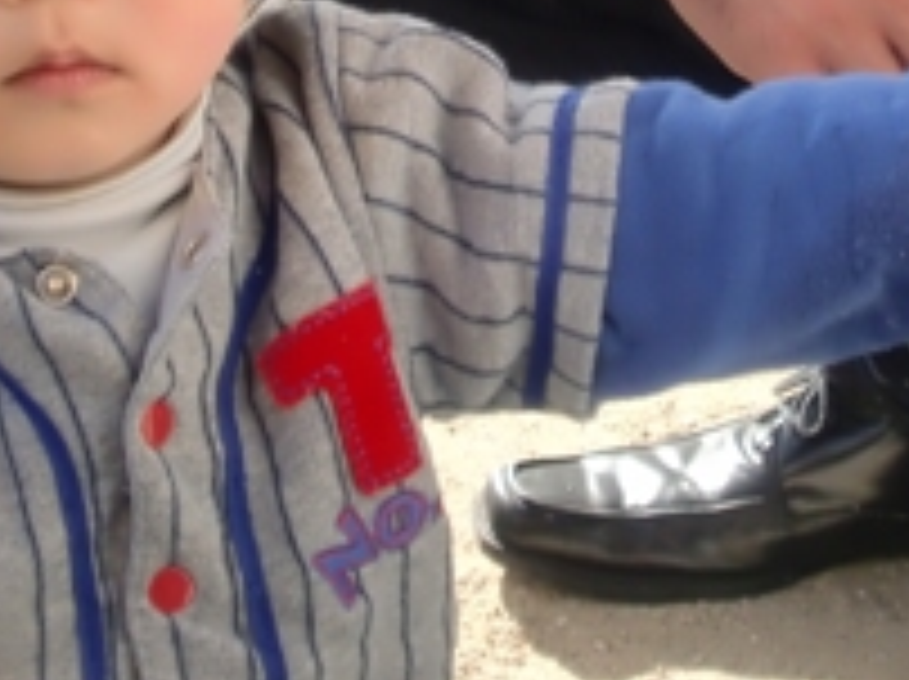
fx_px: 3620
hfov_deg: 14.3
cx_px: 536
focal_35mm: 138
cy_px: -173
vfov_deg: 10.5
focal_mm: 7.91
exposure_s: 1/160
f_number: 3.4
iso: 64
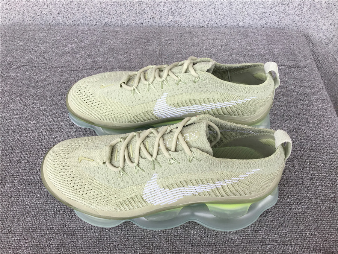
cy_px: 127
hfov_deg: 58.4
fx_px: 303
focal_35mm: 31
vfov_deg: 45.4
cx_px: 169
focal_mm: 3.3
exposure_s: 1/306
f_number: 2.4
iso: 25
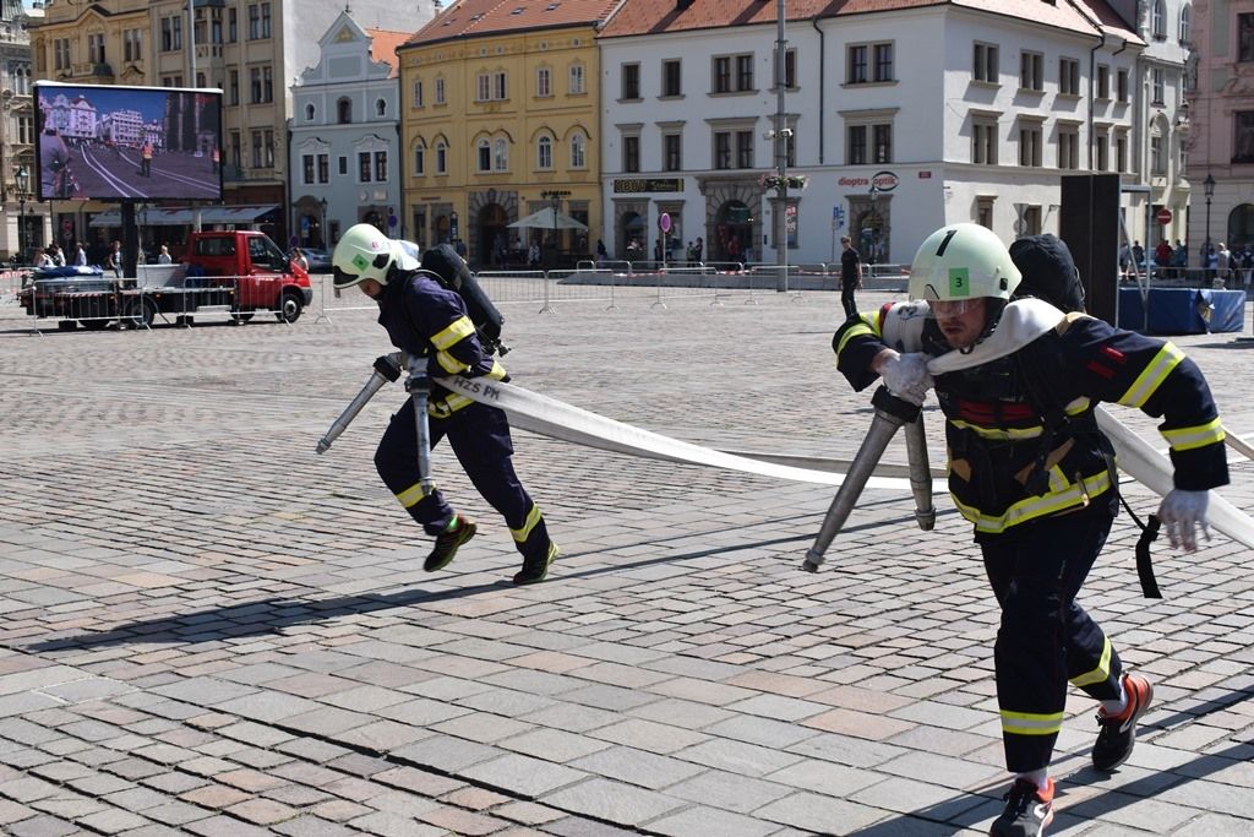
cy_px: 418
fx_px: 1777
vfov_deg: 26.5
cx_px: 627
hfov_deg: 38.9
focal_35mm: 51
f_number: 10
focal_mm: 34
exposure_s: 1/400
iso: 200
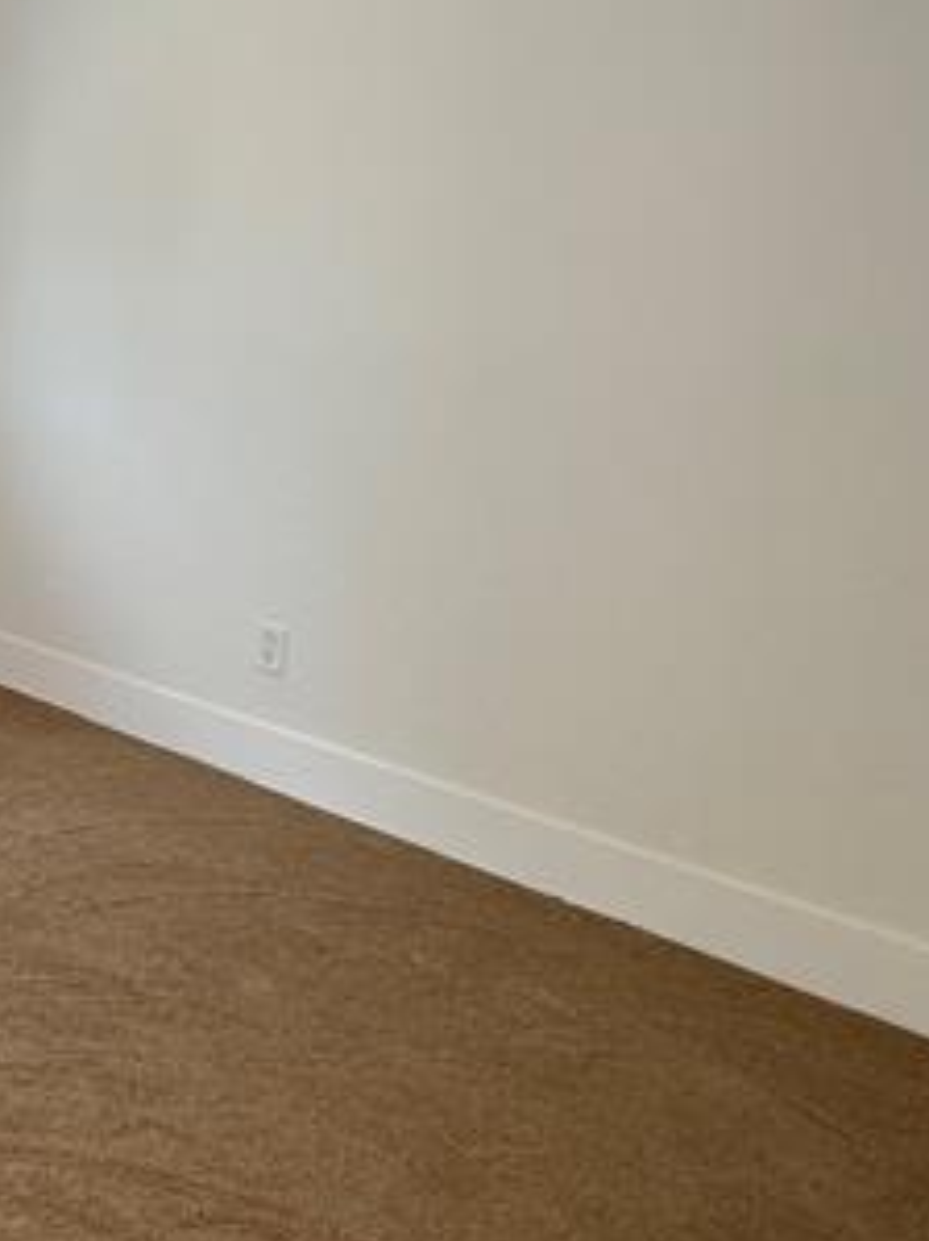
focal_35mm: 36
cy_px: 598
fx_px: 1289
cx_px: -220
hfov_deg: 32.0
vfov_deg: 51.4
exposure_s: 1/120
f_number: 2.2
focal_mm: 2.22
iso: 100
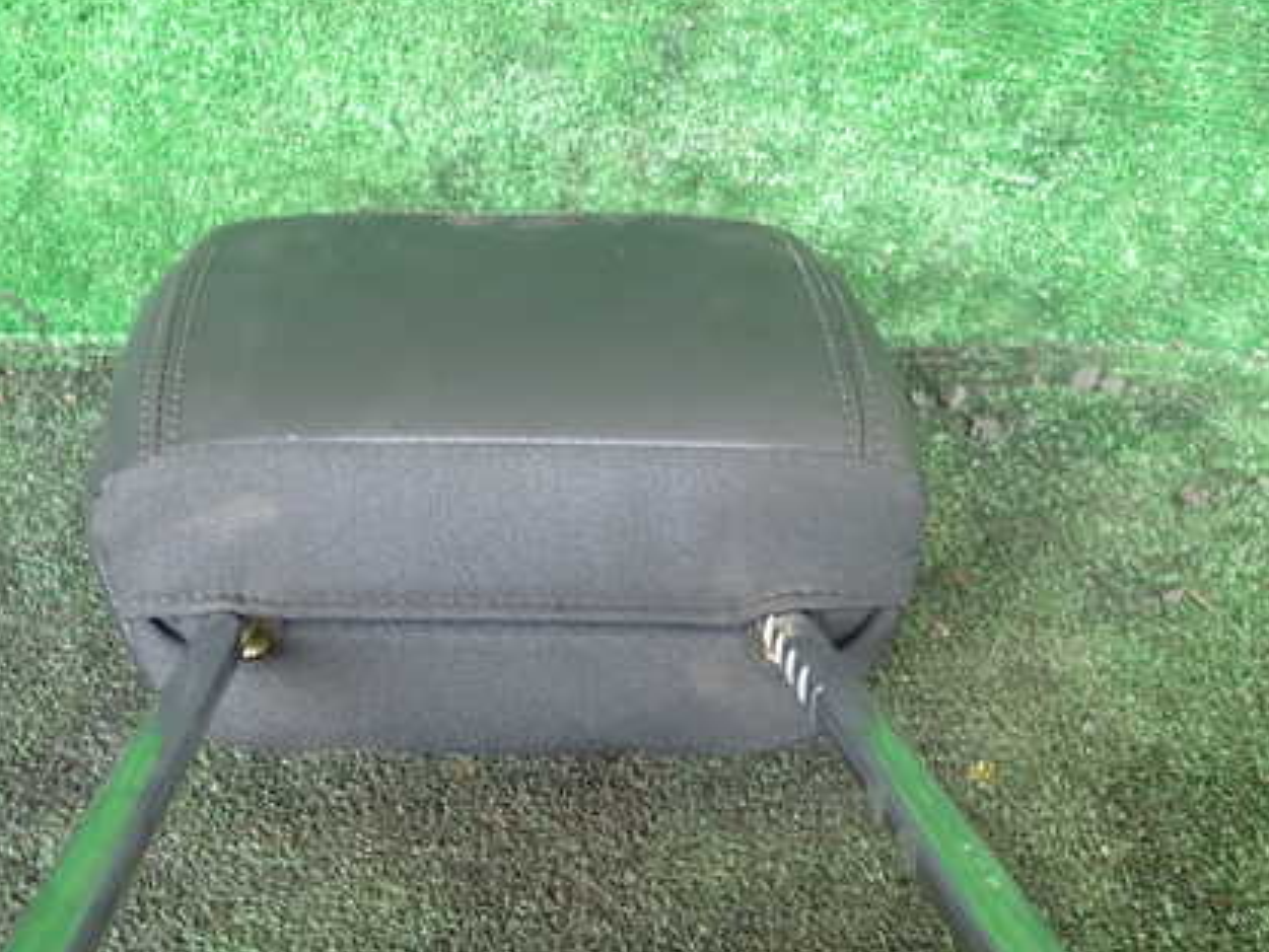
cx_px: 490
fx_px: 1320
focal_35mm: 36
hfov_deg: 50.9
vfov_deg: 39.5
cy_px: 569
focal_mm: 4.5
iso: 200
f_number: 2
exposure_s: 1/30
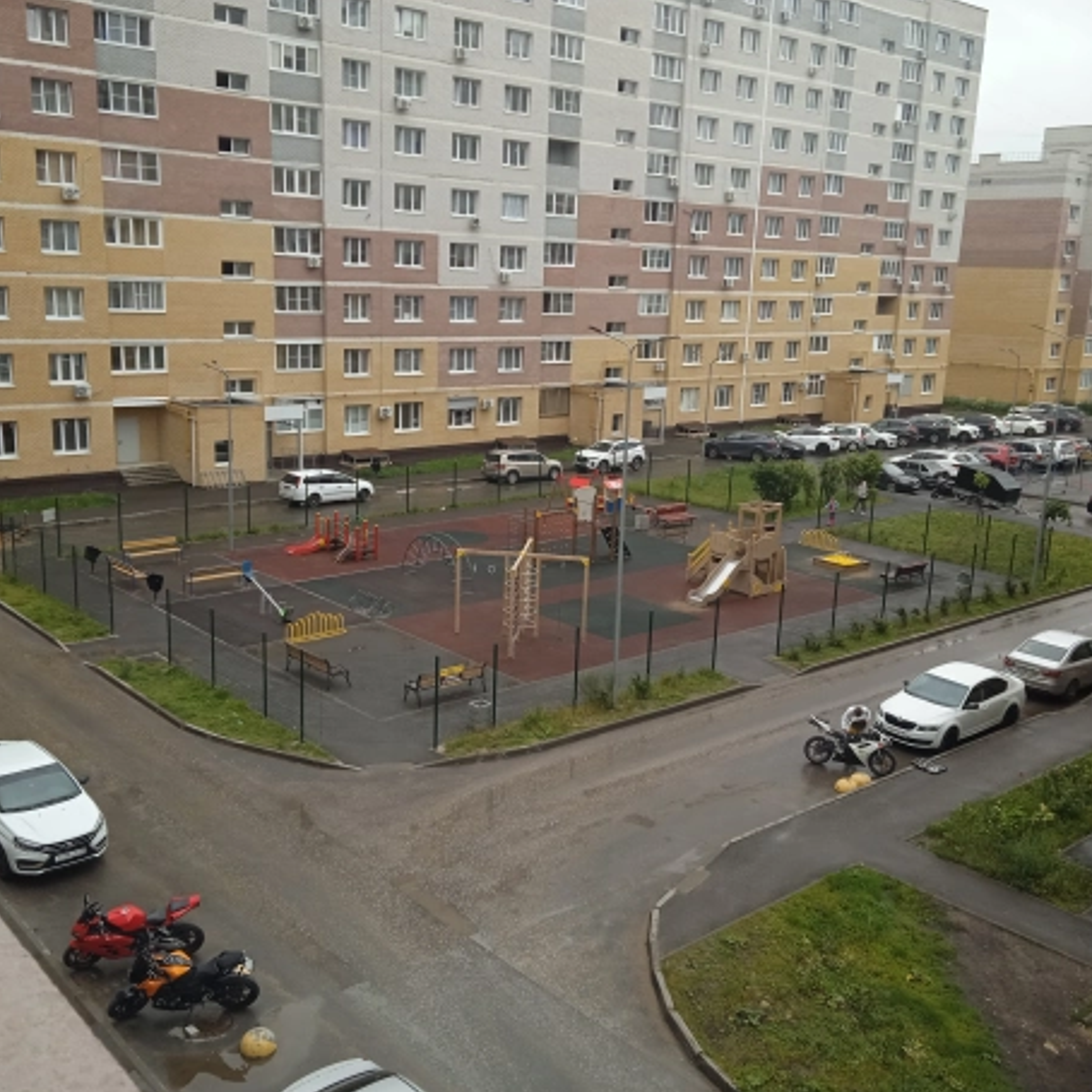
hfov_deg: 48.5
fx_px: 1213
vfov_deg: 48.5
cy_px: 551
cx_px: 551
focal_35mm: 34
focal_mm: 3.43
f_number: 2.2
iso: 111
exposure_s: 1/129
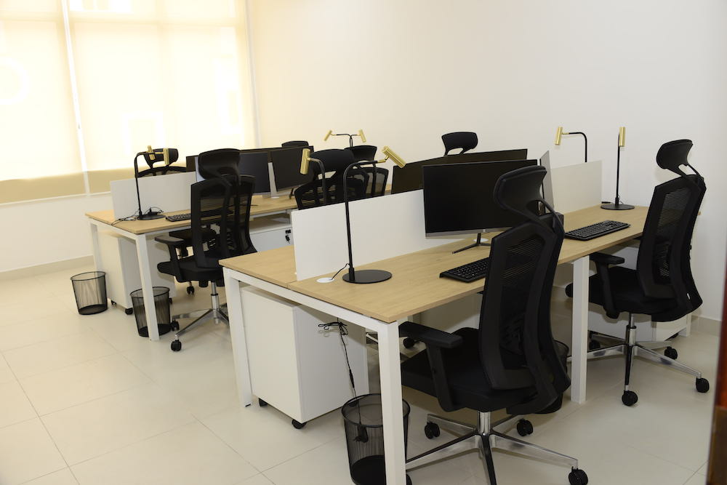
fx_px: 646
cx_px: 364
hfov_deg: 58.7
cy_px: 242
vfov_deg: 41.1
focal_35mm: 32
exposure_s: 1/60
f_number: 5.6
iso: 800
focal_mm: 32
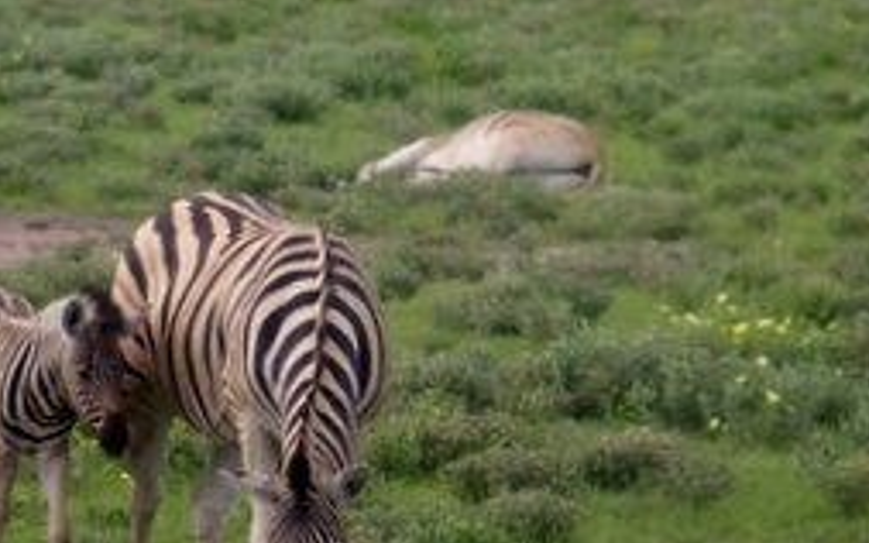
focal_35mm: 603
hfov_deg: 3.5
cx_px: 158
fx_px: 14278
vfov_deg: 2.2
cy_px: 177
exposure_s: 1/320
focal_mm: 64.3
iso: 100
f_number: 2.8
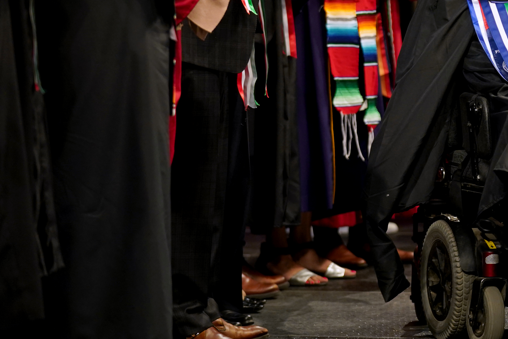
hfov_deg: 11.4
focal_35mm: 179
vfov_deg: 7.6
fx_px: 2525
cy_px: 41
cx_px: 465
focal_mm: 96
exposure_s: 1/640
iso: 1600
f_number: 2.8
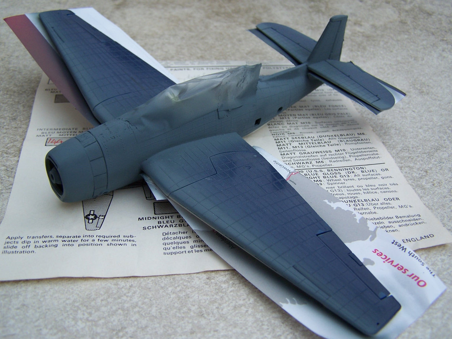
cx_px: 226
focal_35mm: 38
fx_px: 496
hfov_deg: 49.0
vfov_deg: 37.7
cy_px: 170
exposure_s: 1/350
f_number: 2.8
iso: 80
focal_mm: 6.3
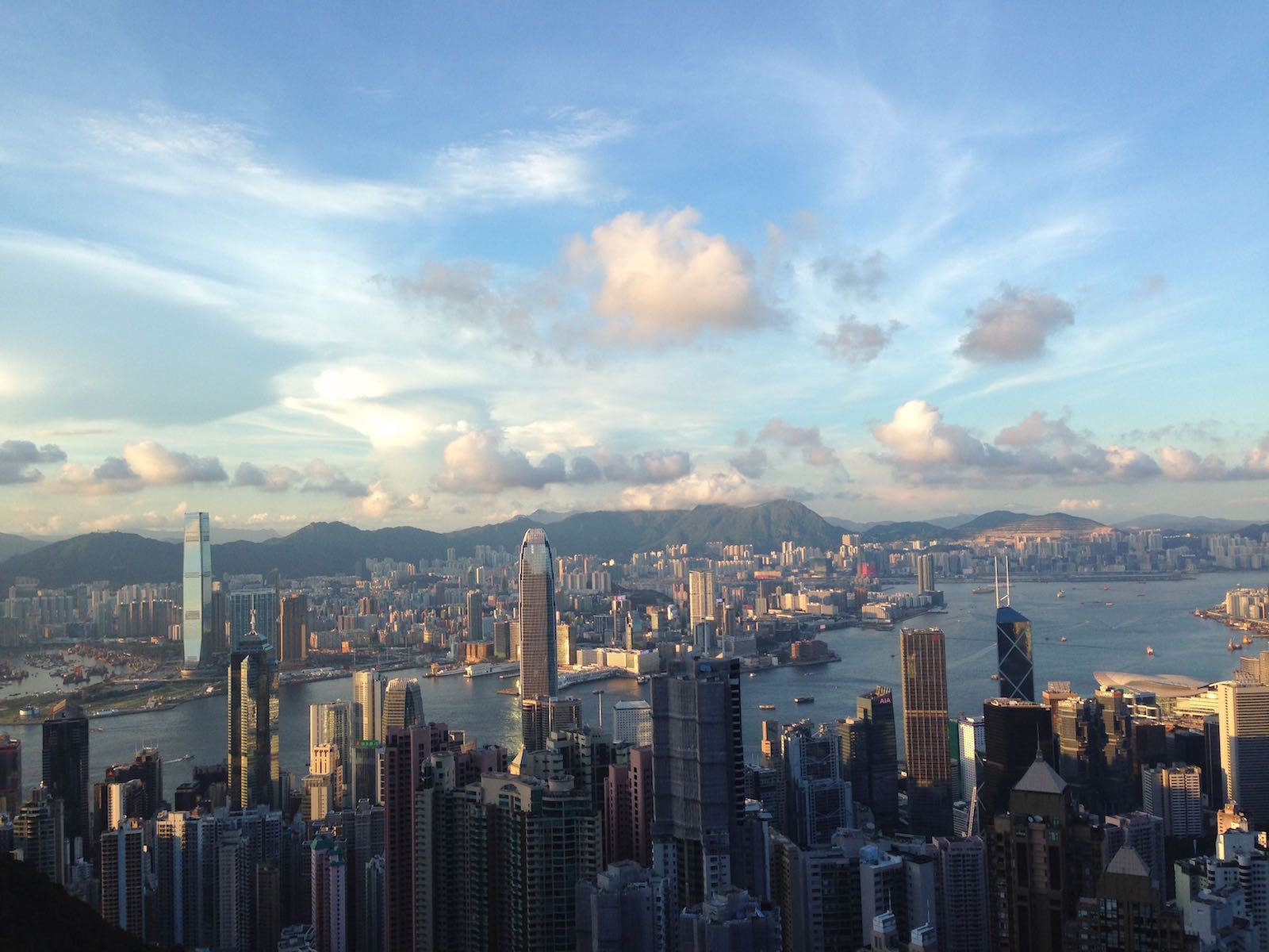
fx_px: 1210
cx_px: 634
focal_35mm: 33
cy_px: 476
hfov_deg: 55.4
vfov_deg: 42.9
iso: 50
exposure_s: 1/448
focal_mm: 4.12
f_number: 2.4
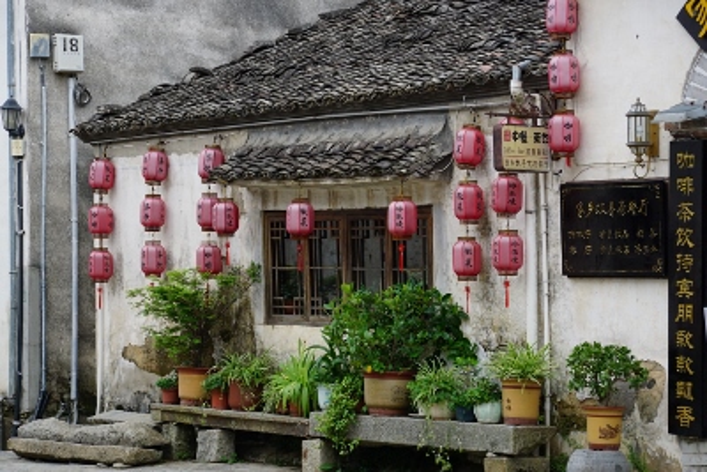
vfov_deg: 12.2
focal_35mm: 112
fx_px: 2210
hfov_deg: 18.2
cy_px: 236
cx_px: 354
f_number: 5.6
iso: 160
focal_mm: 75
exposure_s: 1/125
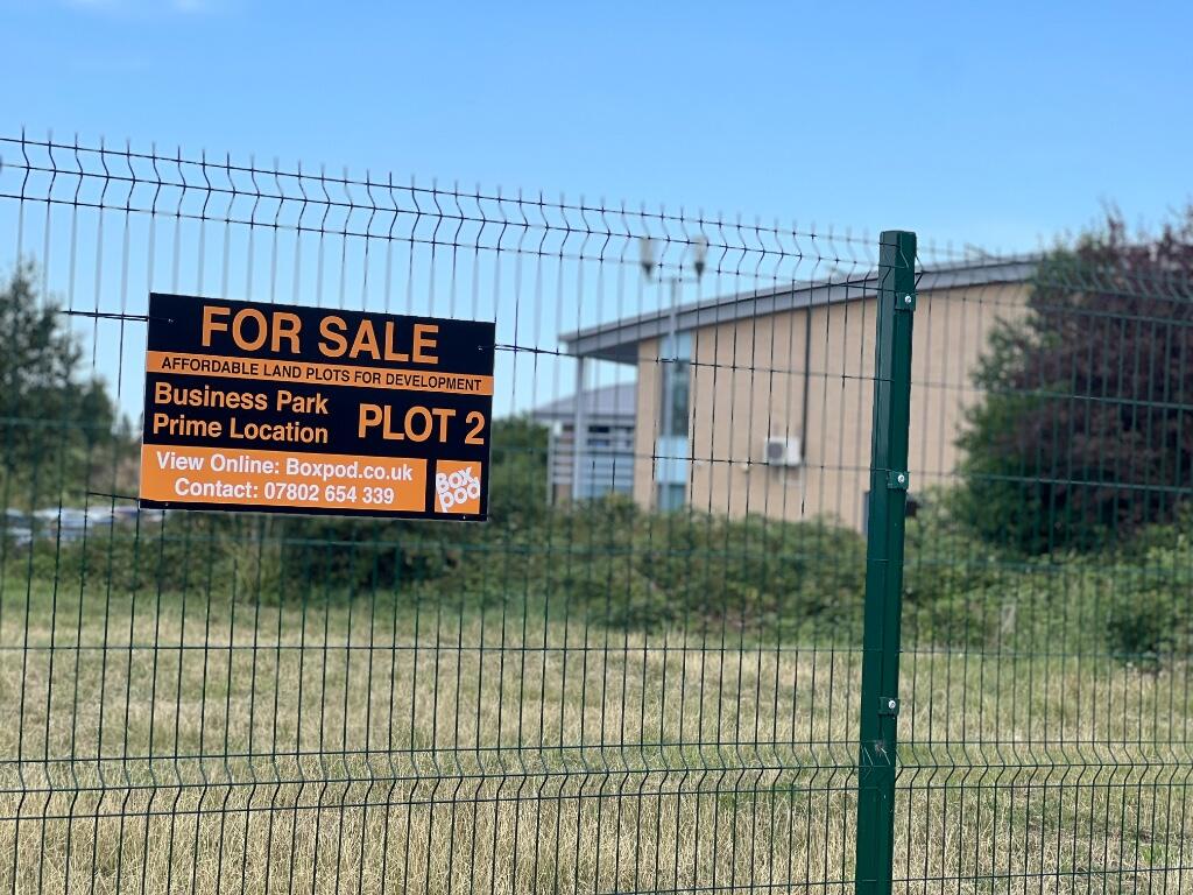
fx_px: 2654
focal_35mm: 77
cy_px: 448
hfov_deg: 25.3
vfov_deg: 19.1
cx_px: 596
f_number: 2.8
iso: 32
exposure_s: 1/475
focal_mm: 9
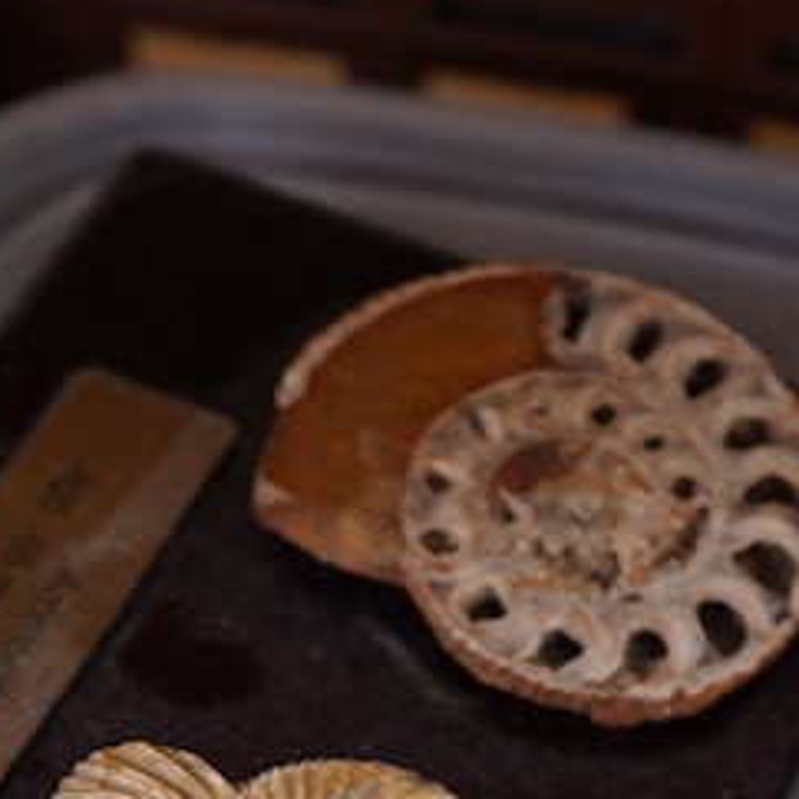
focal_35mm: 142
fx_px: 3708
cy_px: 971
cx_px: 228
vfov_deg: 12.0
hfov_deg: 12.3
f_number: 3.5
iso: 1250
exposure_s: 1/125
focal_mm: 30
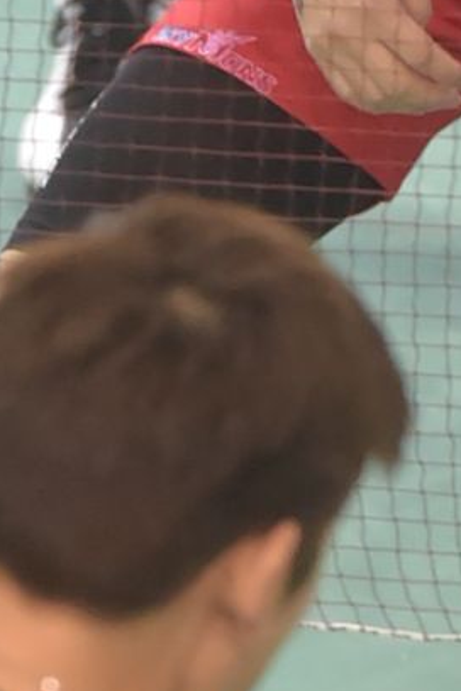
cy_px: -830
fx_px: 34784
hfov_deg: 0.8
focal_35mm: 1811
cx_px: 597
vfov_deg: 1.1
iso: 8000
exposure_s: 1/500
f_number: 6.3
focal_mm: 300
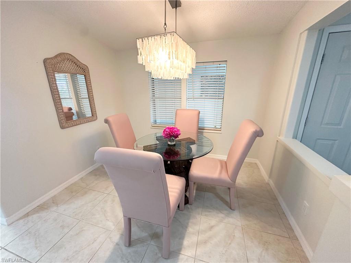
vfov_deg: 85.7
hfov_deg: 102.1
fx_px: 142
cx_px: 176
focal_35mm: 14
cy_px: 132
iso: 320
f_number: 2.2
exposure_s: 1/60
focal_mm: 2.22
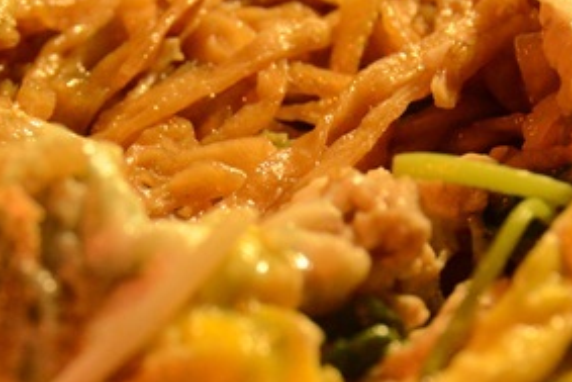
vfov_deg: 6.2
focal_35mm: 222
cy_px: 155
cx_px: 277
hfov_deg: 9.3
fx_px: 3529
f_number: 5
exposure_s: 1/80
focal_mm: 70
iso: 4000
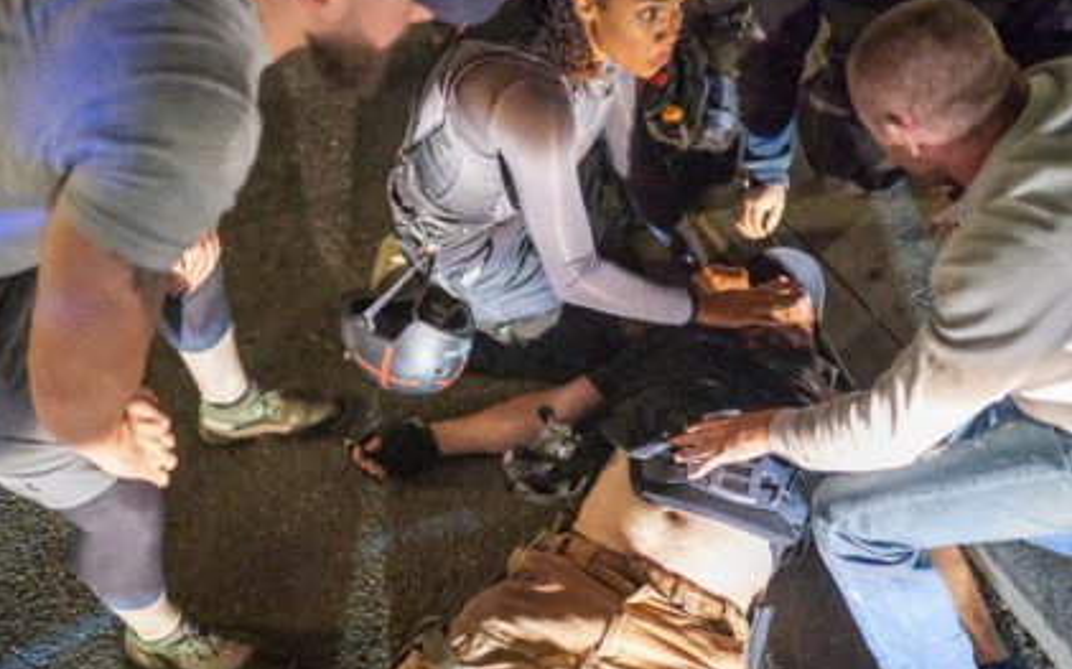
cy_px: 342
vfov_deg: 35.3
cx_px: 536
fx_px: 1052
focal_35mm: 36
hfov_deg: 54.0
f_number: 1.4
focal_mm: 35
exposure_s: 1/400
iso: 12800
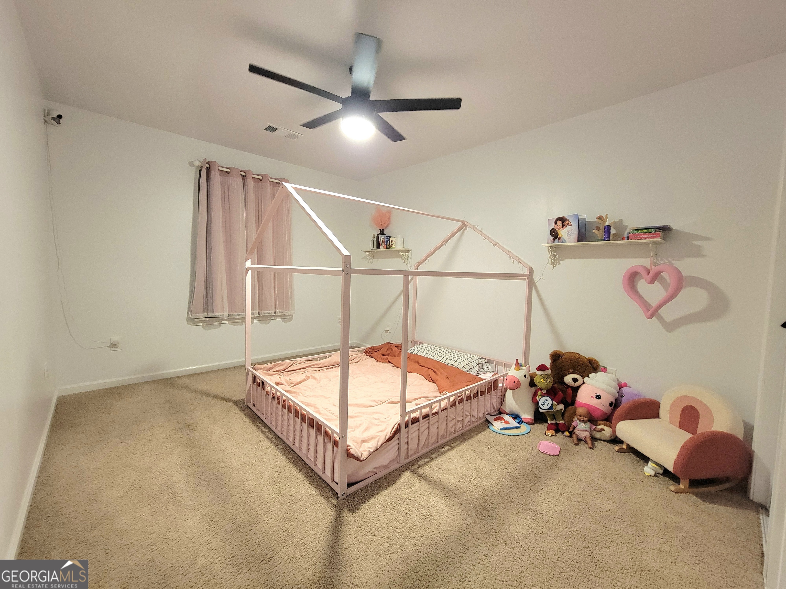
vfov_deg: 89.9
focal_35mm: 13
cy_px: 294
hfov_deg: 106.2
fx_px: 295
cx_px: 393
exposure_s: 1/30
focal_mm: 2.2
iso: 500
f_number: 2.2
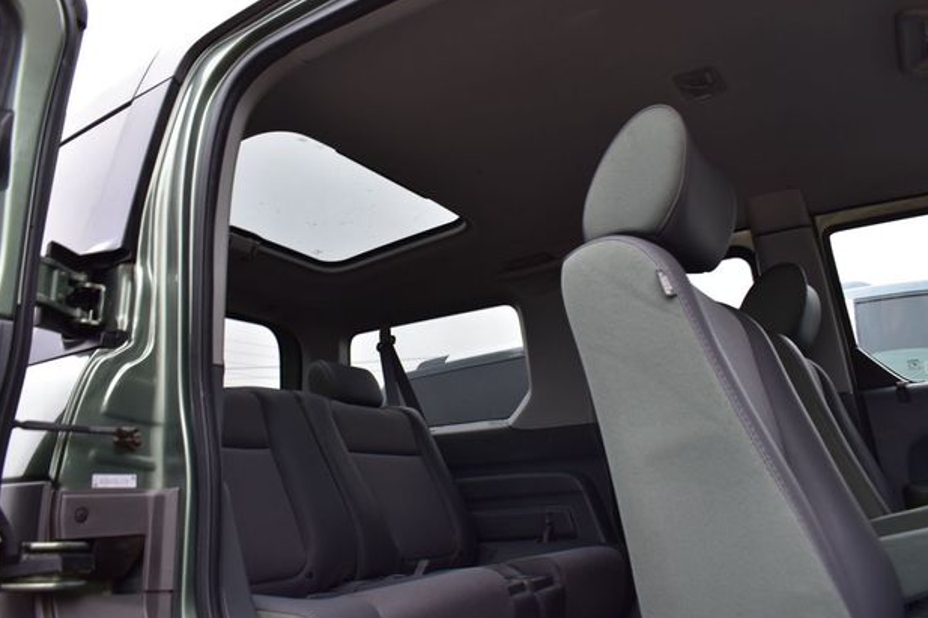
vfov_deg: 46.4
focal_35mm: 28
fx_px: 722
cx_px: 462
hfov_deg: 65.5
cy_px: 305
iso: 400
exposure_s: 1/20
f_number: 6.3
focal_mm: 18
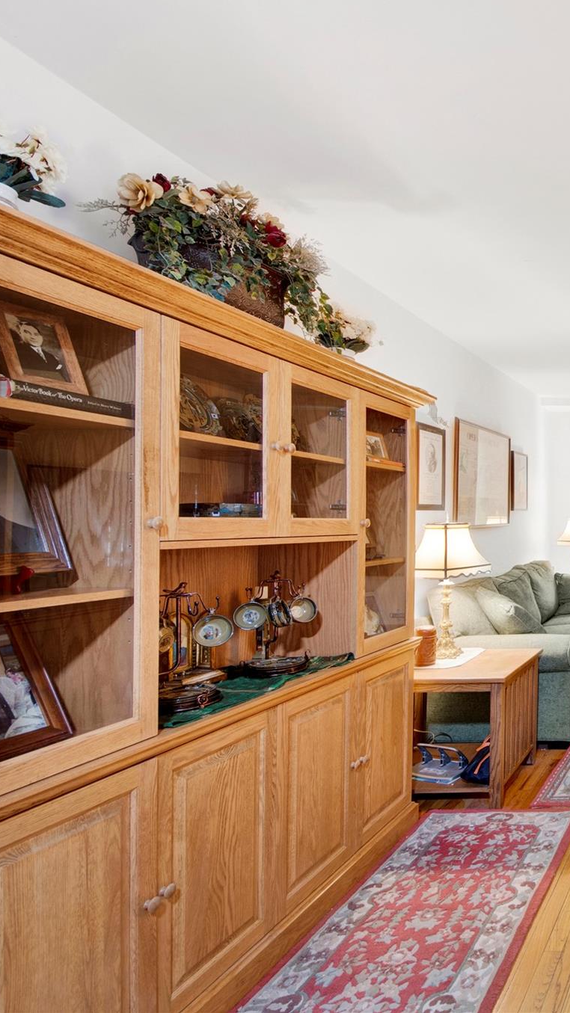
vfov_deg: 86.1
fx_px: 543
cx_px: 731
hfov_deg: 36.9
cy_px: 504
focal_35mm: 20
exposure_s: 4
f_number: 8
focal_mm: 8.5
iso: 100
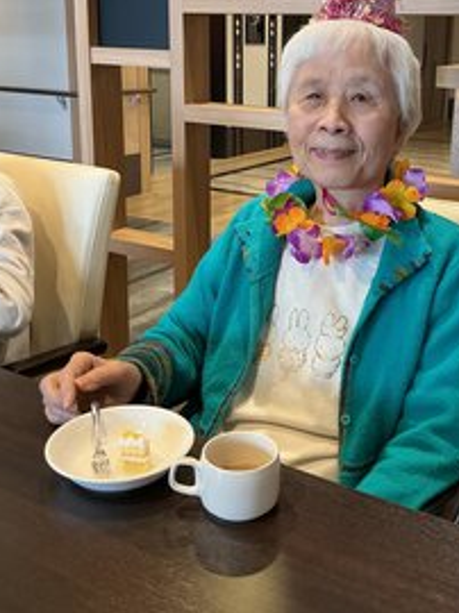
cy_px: 198
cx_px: 304
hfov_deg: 33.3
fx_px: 761
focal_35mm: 43
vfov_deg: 43.2
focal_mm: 3
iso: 64
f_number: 1.8
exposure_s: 1/50
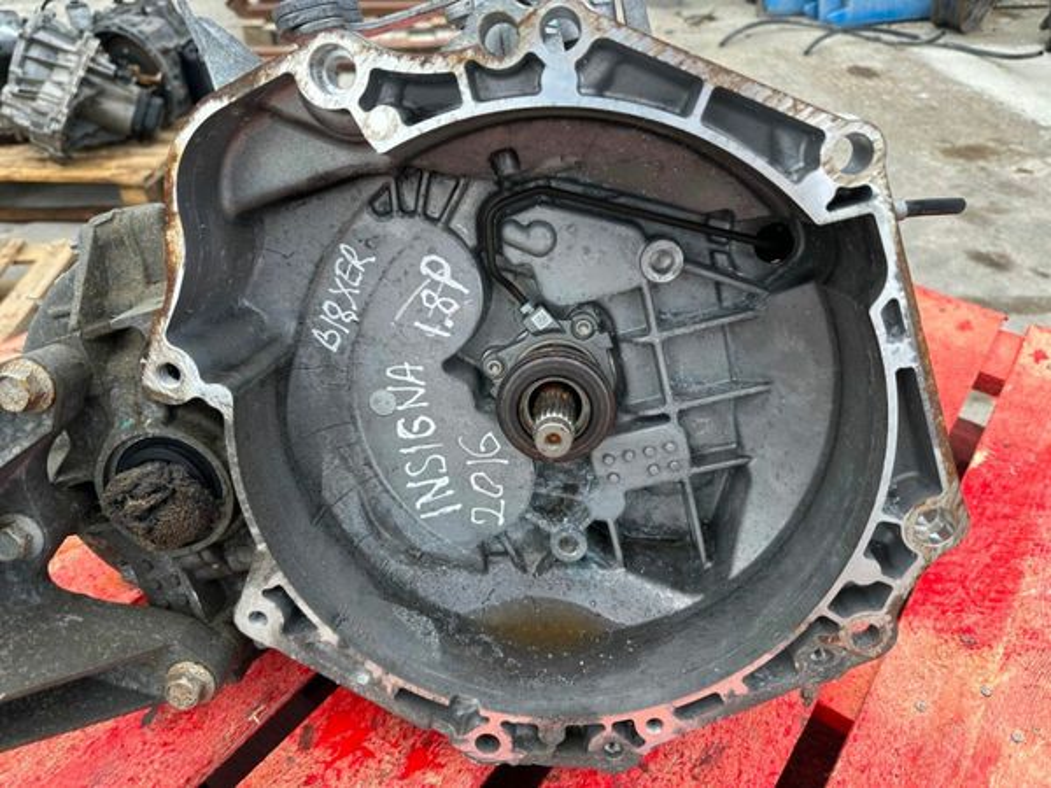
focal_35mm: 24
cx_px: 526
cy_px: 394
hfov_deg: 71.6
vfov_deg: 56.8
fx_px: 729
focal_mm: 6.86
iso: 80
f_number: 1.78
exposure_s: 1/1212
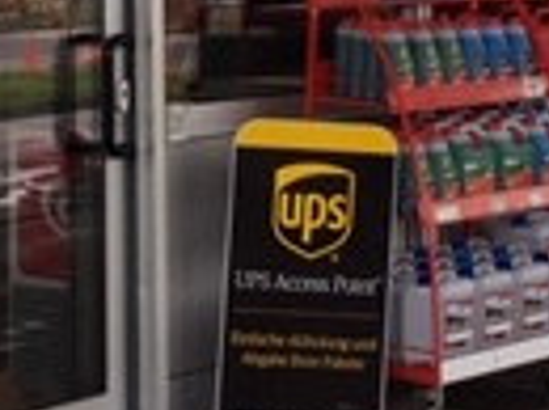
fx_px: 2264
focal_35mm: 143
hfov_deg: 13.8
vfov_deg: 10.0
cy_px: -241
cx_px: 329
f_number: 2.2
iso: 25
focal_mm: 4.15
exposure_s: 1/100
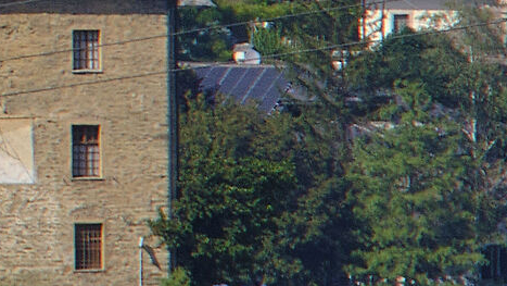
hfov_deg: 0.9
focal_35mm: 2420
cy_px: -191
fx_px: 32543
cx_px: -554
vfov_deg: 0.5
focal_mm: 300
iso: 400
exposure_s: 1/120
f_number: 22
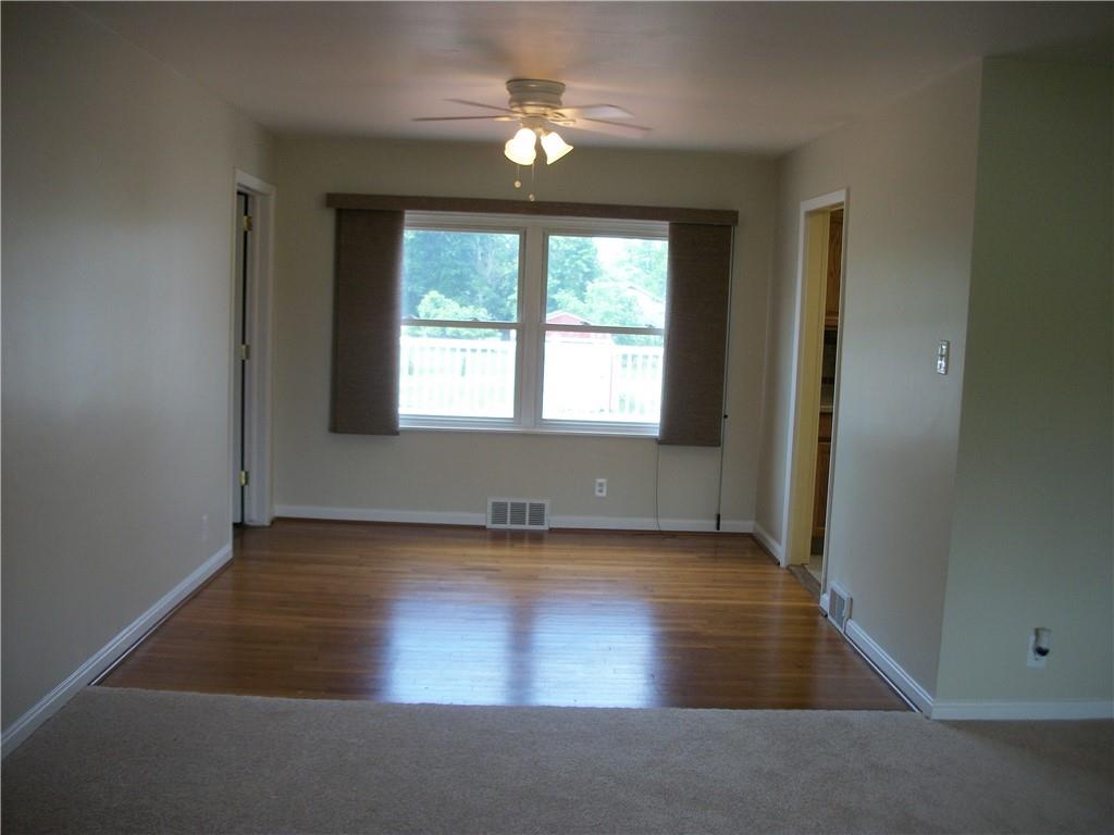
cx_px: 557
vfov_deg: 44.2
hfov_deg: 56.8
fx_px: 1030
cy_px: 418
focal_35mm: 32
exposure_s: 1/60
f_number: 2.9
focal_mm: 5.7
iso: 80
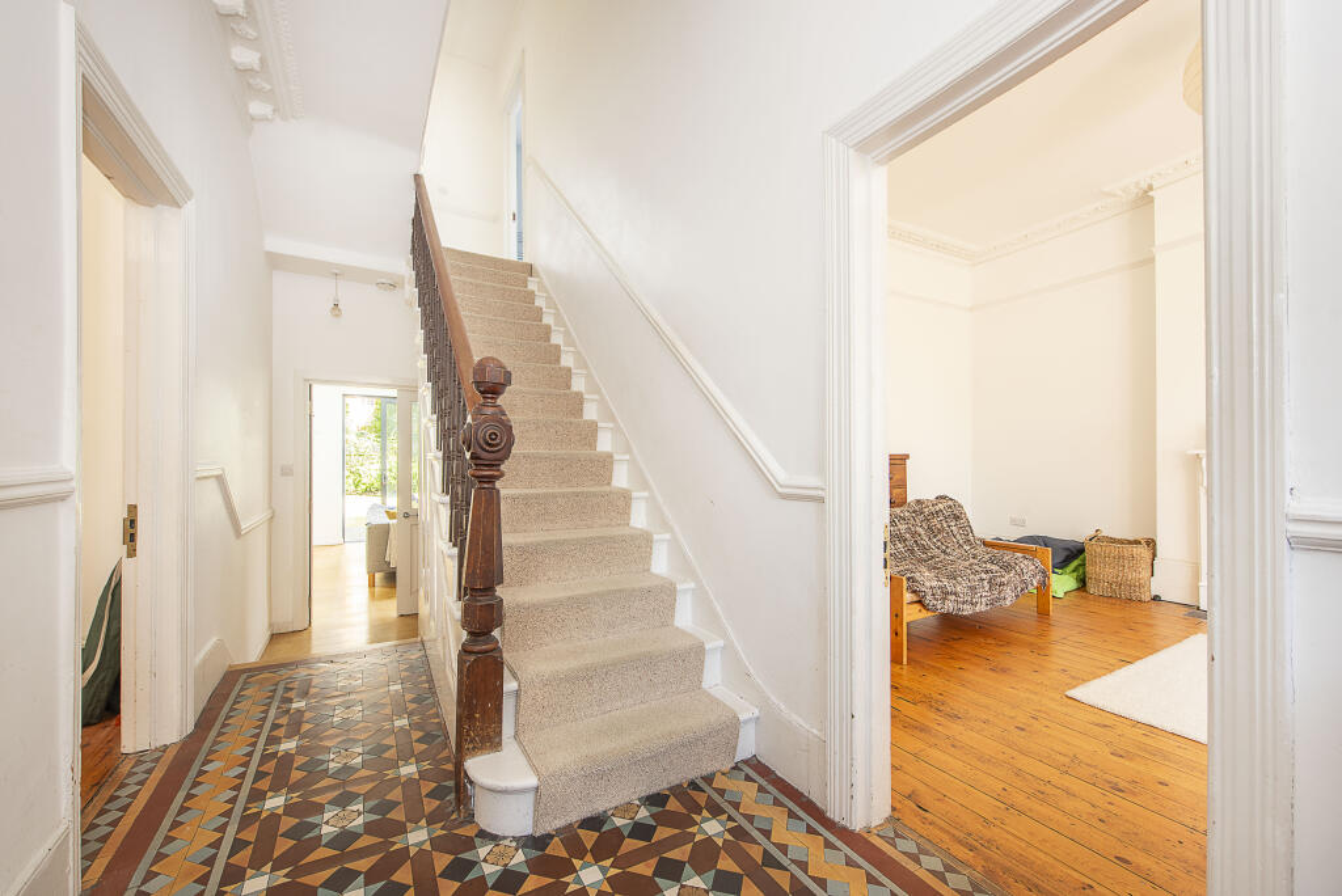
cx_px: 671
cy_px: 448
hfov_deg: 104.2
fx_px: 522
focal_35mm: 14
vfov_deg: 81.3
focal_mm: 14
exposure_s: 1/25
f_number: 6.3
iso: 250
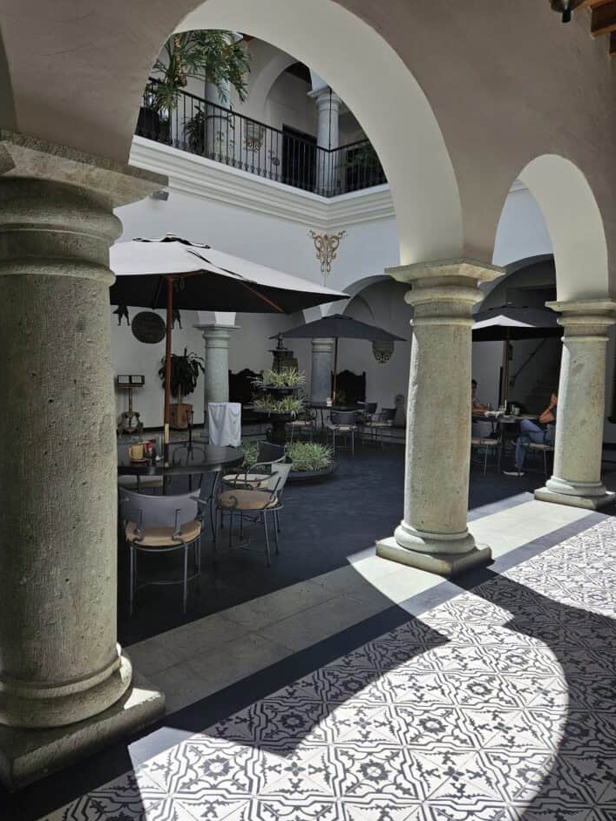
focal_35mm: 25
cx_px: 285
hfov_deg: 54.8
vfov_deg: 69.4
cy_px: 417
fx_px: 593
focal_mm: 5.4
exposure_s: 1/1372
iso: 40
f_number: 1.8
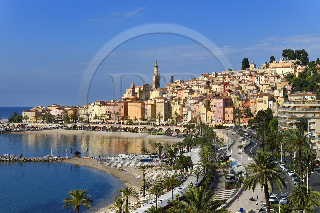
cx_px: 160
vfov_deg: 21.9
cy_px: 106
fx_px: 551
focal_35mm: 62
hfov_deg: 32.4
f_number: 14
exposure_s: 1/200
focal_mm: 62
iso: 200
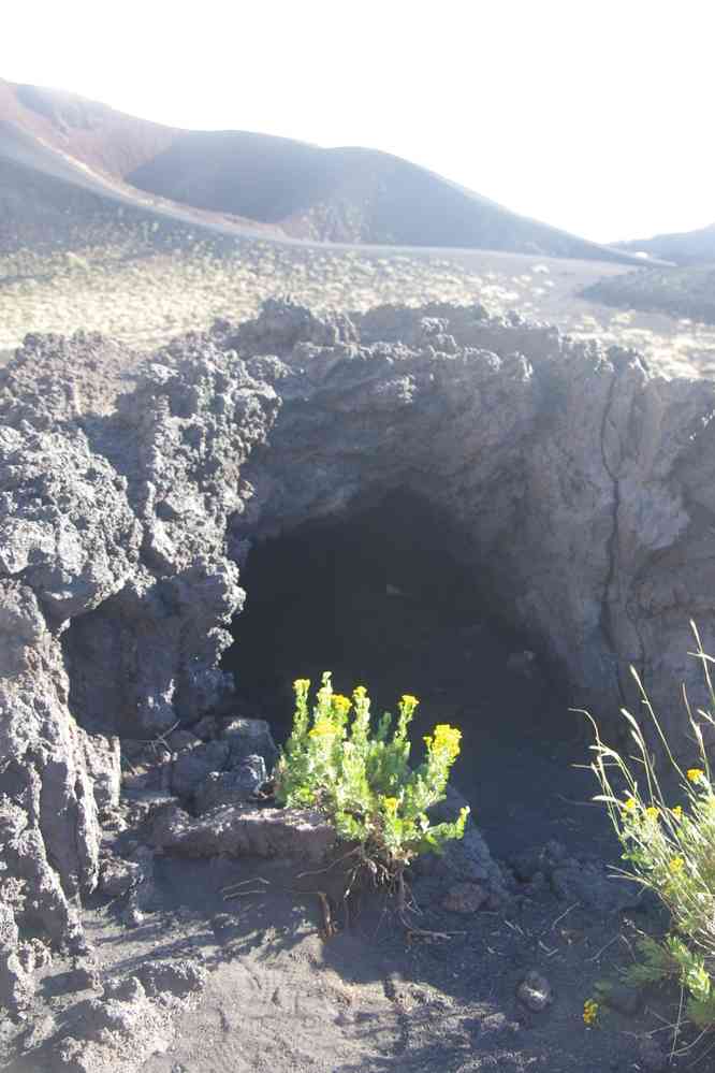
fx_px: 1202
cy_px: 536
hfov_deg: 33.1
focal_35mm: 40
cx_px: 358
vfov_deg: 48.1
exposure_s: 1/50
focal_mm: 26.9
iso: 400
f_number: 5.6
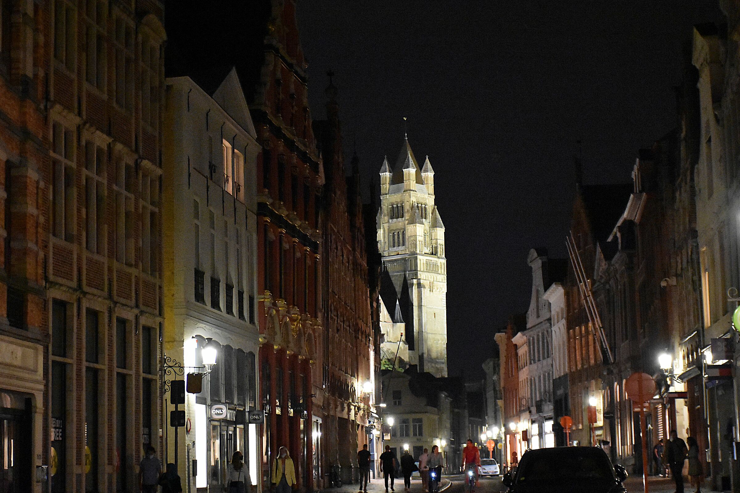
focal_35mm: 72
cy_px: 246
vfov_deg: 18.9
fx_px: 1480
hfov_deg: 28.1
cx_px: 370
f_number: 4.5
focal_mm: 48
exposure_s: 1/50
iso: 12800
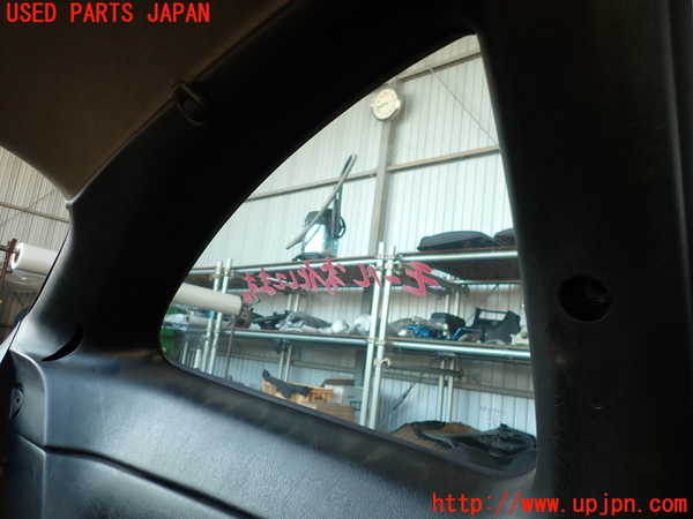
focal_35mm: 25
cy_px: 260
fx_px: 500
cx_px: 346
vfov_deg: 54.9
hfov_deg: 69.4
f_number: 2
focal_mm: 4.5
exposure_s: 1/80
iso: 100
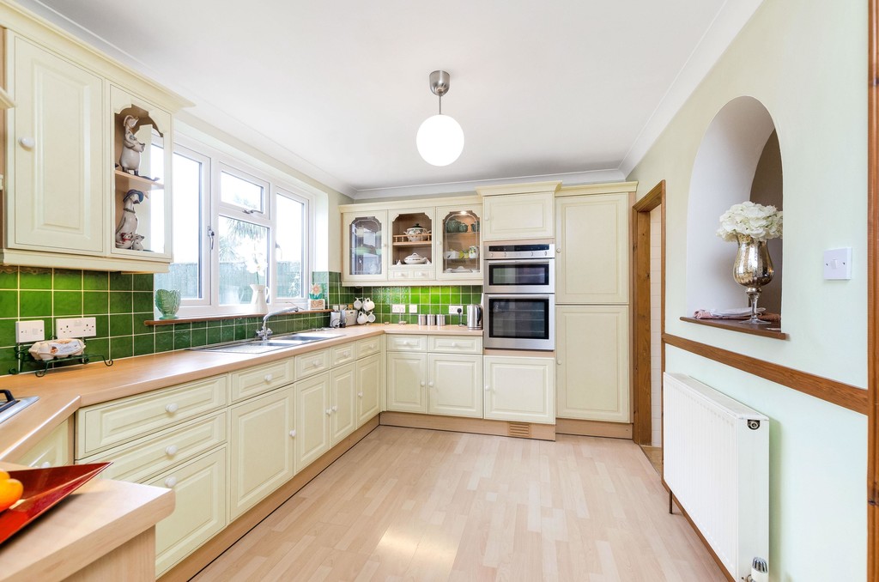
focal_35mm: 15
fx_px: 365
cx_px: 440
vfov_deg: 77.1
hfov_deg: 100.5
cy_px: 291
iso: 320
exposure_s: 1/20
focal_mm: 10
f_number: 7.1
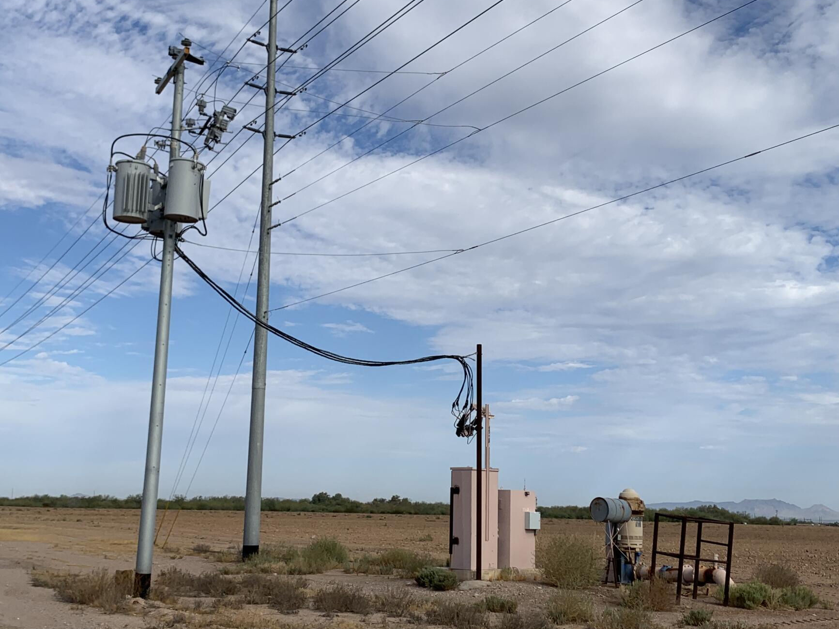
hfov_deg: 42.1
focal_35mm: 45
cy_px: 359
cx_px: 424
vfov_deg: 32.1
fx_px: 1091
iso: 25
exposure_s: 1/3289
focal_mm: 4.25
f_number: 1.8
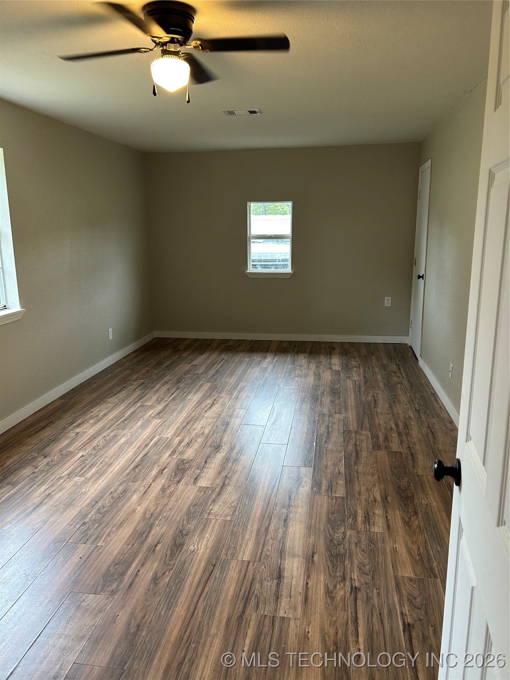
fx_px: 511
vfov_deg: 67.3
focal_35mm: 26
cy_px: 340
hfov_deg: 53.1
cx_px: 255
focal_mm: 5.7
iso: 100
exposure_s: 1/60
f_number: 1.5
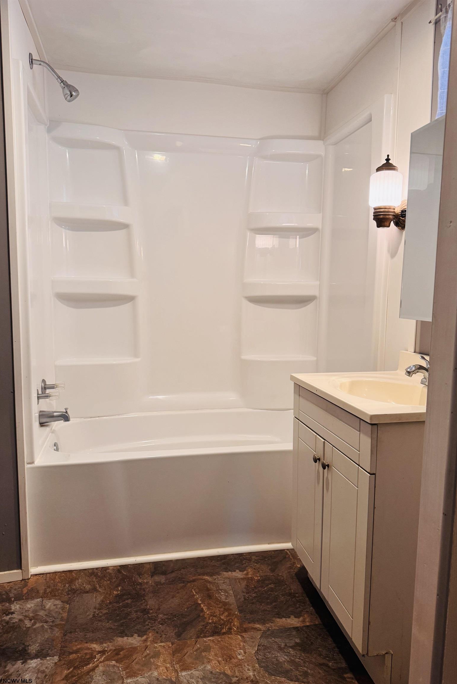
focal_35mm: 25
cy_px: 342
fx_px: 476
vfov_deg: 71.5
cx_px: 228
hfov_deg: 51.3
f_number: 1.78
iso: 160
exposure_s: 1/120
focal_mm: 6.76
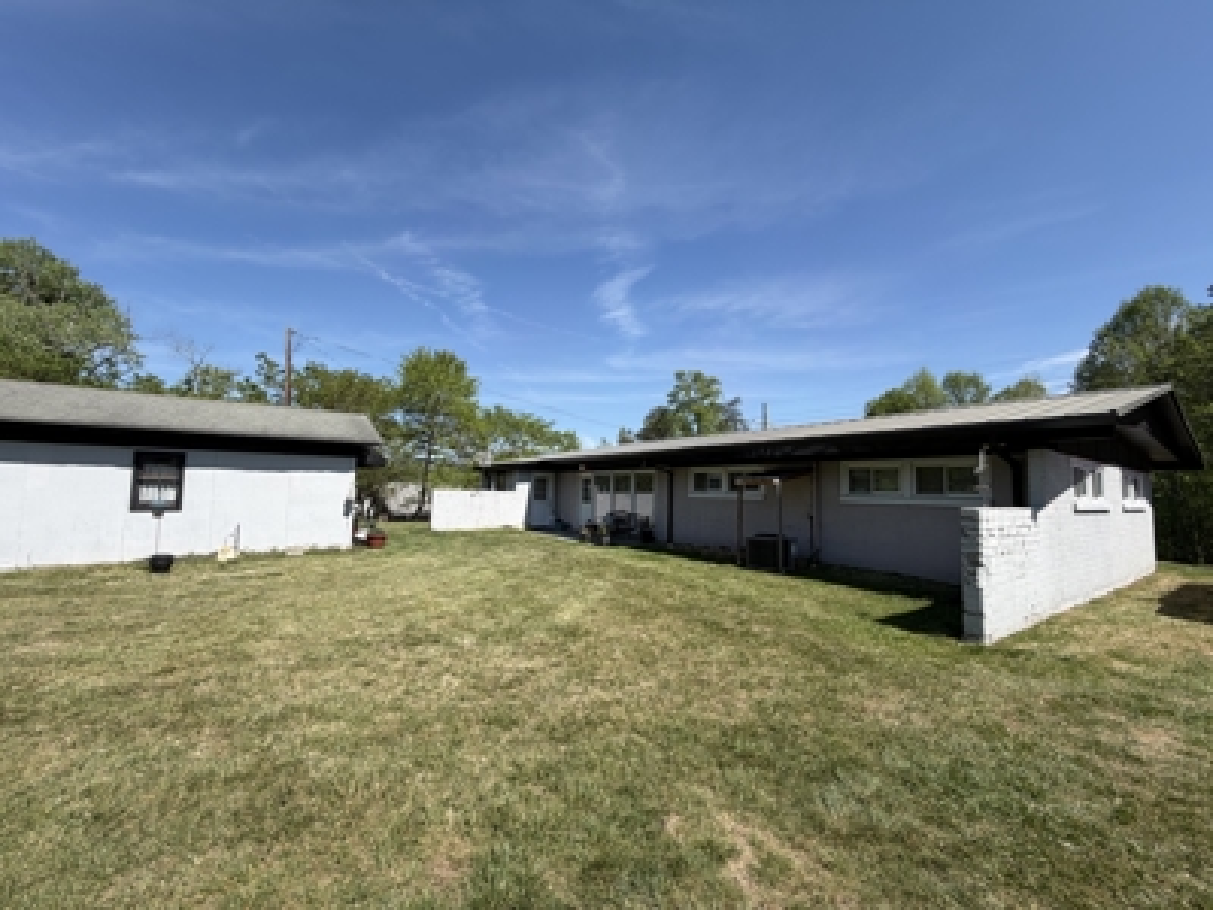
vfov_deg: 85.7
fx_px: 491
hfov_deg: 102.1
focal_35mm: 14
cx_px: 606
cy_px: 455
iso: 20
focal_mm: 2.22
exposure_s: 1/770
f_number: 2.2
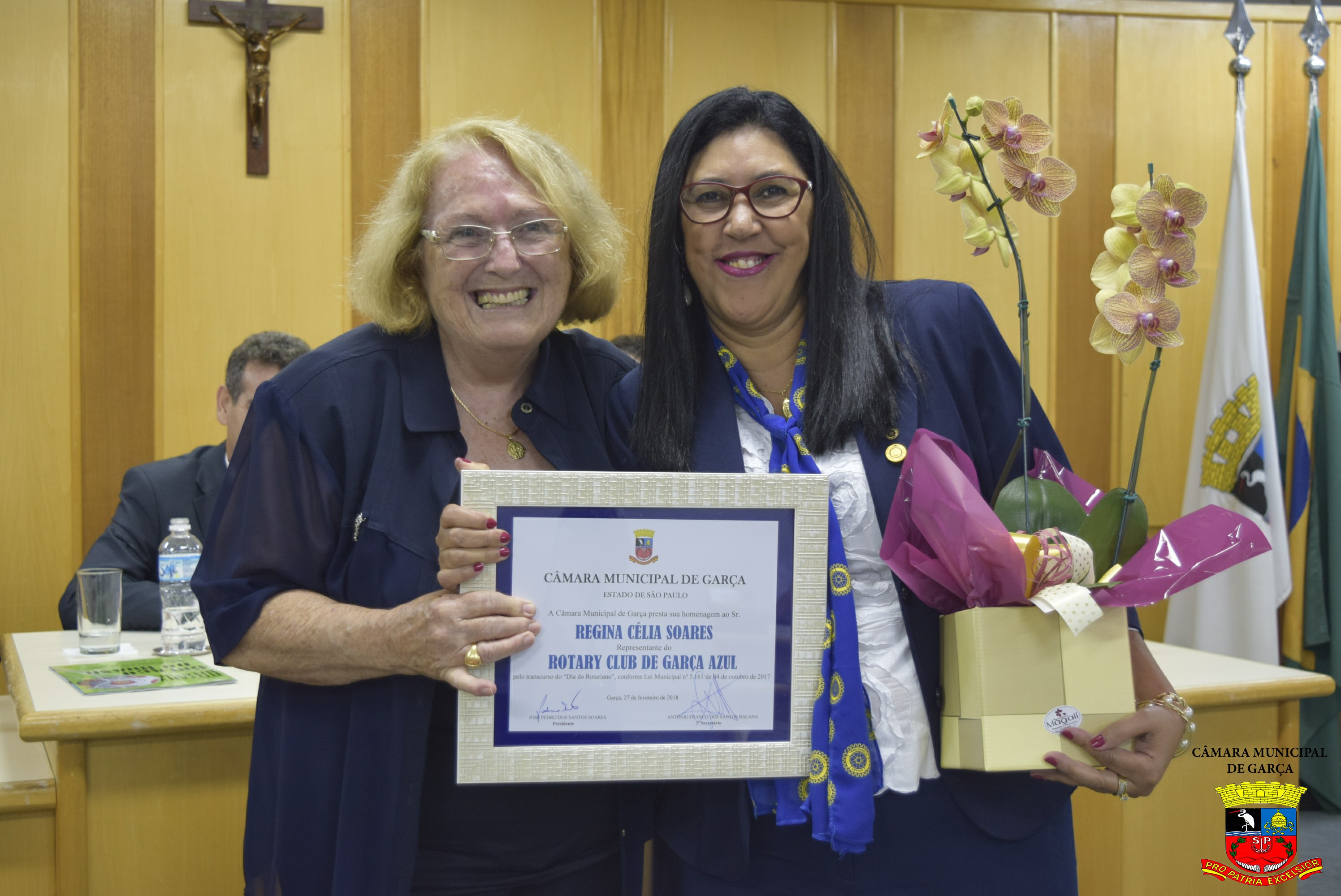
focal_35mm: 46
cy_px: 448
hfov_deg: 42.3
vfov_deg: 29.0
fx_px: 1733
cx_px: 670
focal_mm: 31
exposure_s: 1/60
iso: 720
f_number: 4.2
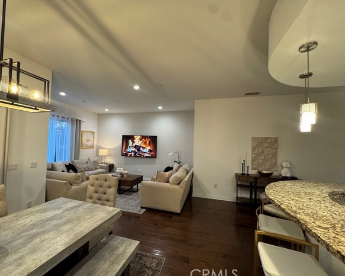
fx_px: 153
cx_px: 161
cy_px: 141
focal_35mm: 15
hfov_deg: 96.7
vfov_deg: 84.0
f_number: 2.2
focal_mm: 2.22
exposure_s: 1/60
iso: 200
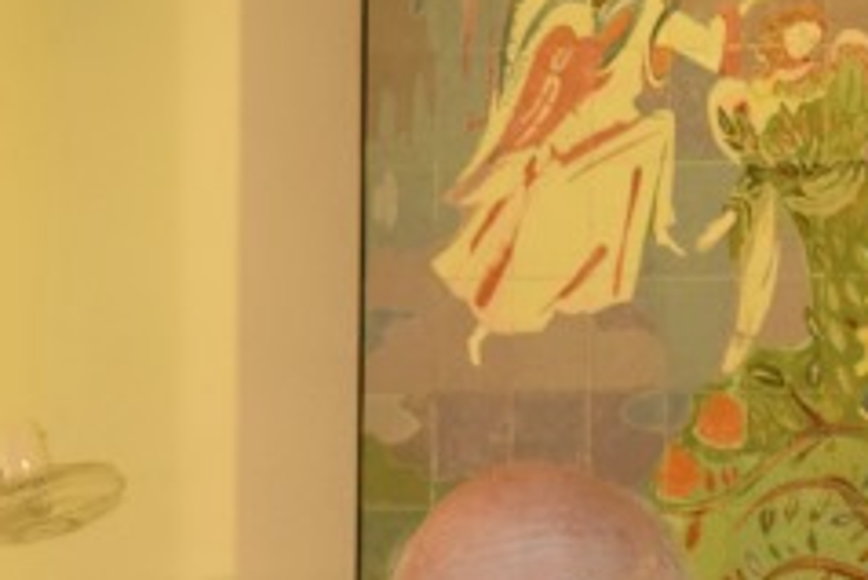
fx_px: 3426
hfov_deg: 13.8
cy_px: 1202
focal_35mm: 142
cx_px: -303
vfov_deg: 9.0
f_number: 4.5
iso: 800
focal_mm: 22
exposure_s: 1/80
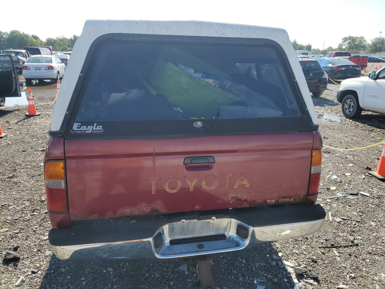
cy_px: 144
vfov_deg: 53.1
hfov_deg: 67.3
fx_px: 289
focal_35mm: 26
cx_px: 192
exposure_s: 1/2500
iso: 50
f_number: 1.5
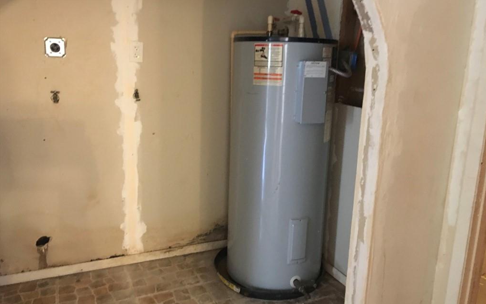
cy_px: 145
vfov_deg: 40.6
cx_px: 244
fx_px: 411
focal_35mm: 31
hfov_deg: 61.2
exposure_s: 1/15
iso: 400
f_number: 2.2
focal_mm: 4.15
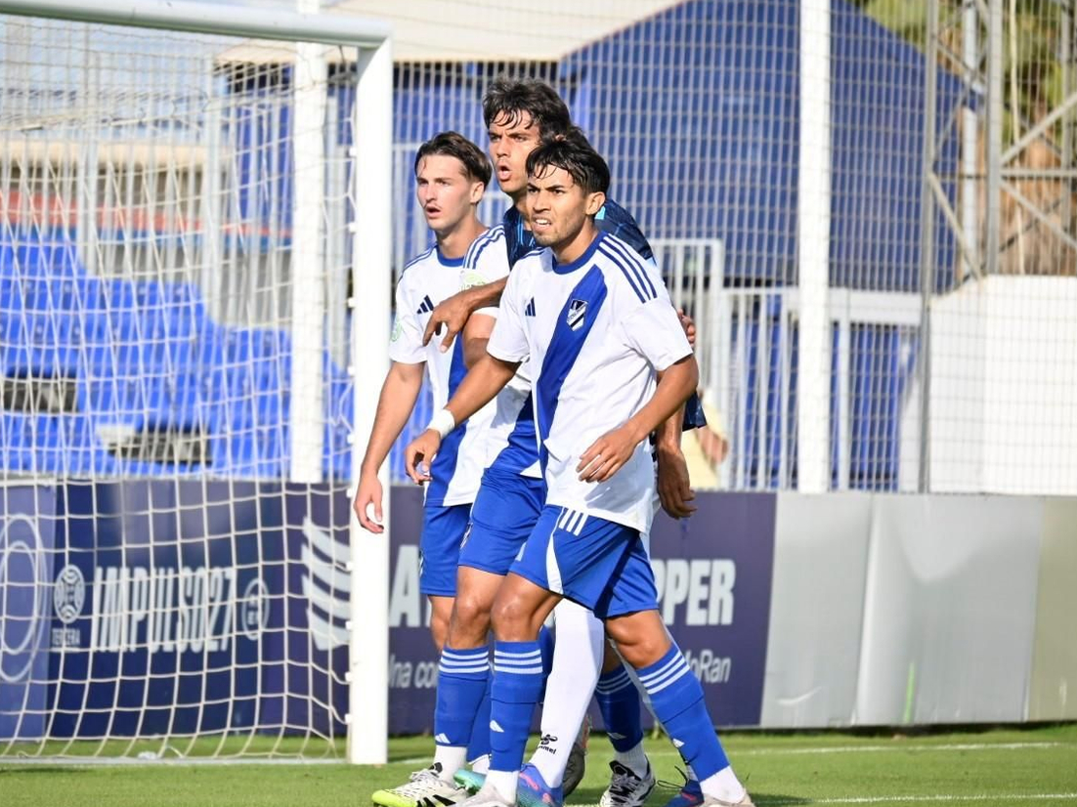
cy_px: 358
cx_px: 468
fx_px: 13033
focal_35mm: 419
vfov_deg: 3.5
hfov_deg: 4.7
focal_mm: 200
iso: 250
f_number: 6
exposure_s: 1/1250
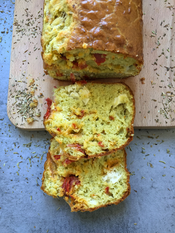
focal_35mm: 29
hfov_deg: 48.2
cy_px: 116
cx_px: 88
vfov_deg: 61.7
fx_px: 195
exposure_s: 1/33
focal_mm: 4.15
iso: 100
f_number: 2.2
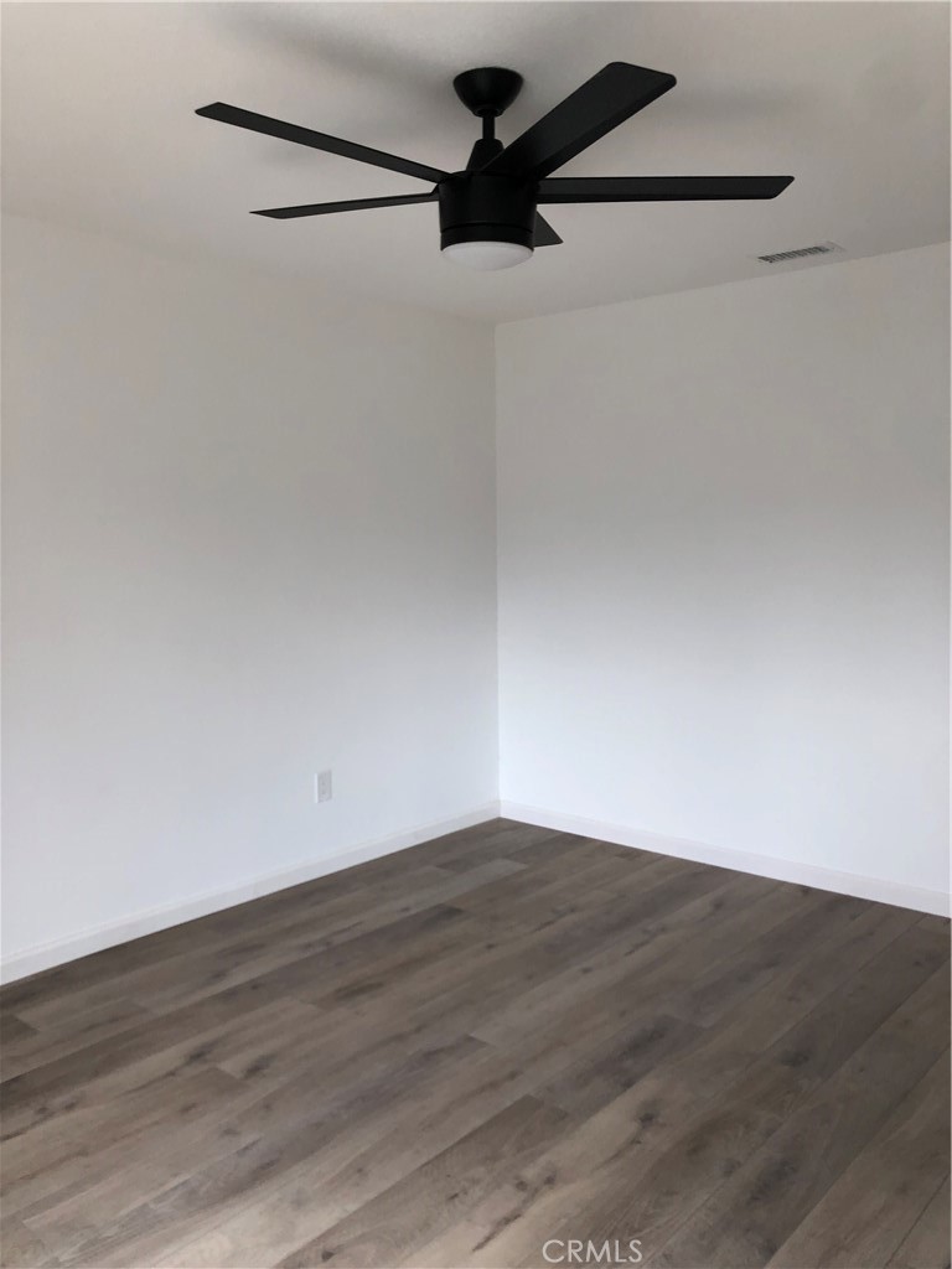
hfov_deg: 49.7
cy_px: 634
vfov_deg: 63.4
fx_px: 1027
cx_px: 476
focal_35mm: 28
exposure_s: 1/120
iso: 50
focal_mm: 4
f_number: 1.8
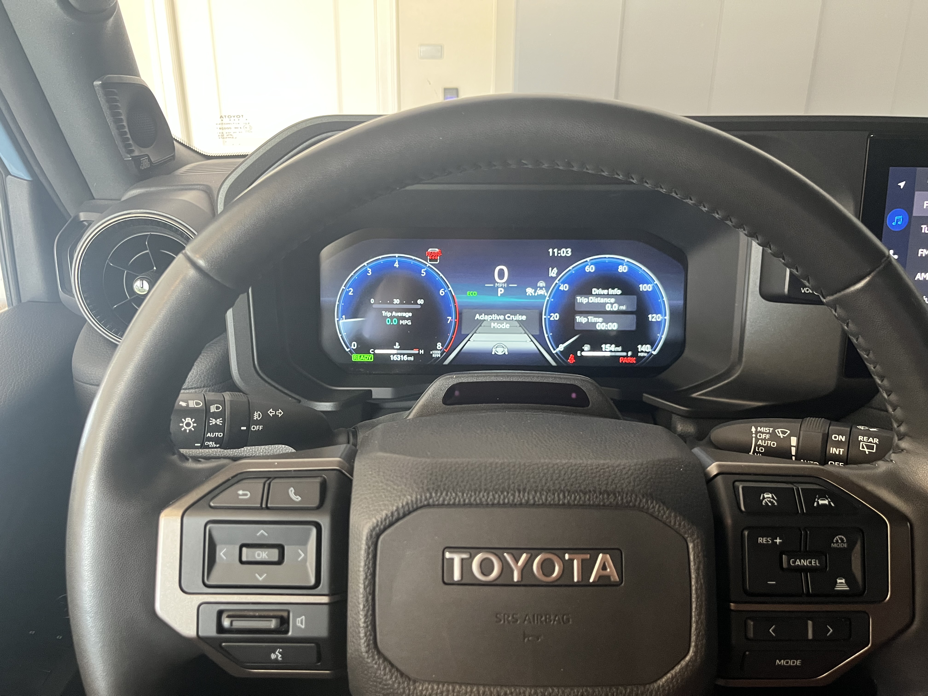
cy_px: 348
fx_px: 697
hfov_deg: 67.3
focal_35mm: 26
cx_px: 464
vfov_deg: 53.1
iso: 500
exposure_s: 1/57
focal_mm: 5.1
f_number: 1.6
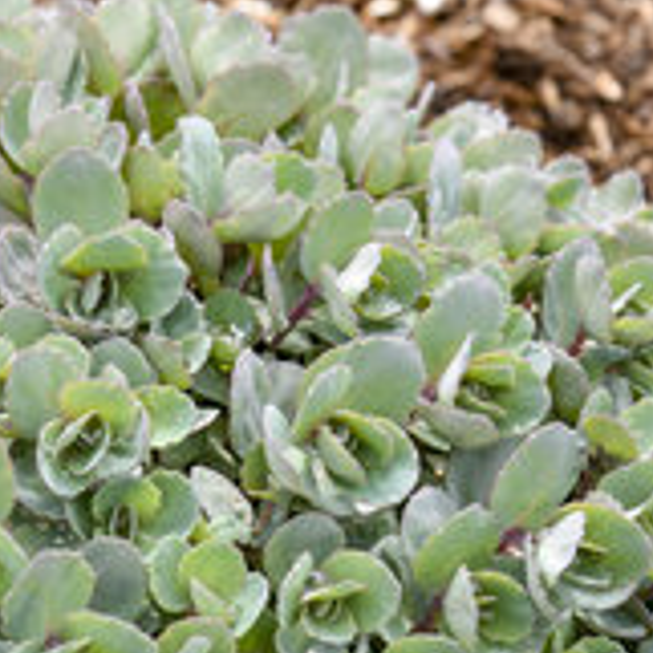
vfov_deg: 7.7
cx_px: 20
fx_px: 4845
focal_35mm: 227
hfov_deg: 7.7
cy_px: 434
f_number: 8
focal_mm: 86
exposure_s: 1/250
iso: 220
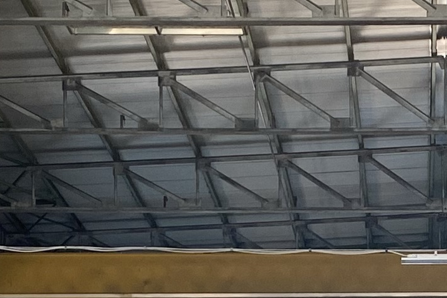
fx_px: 1887
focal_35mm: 152
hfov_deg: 13.3
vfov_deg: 8.8
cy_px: 453
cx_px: 441
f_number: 1.8
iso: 80
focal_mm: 4.25
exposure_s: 1/121
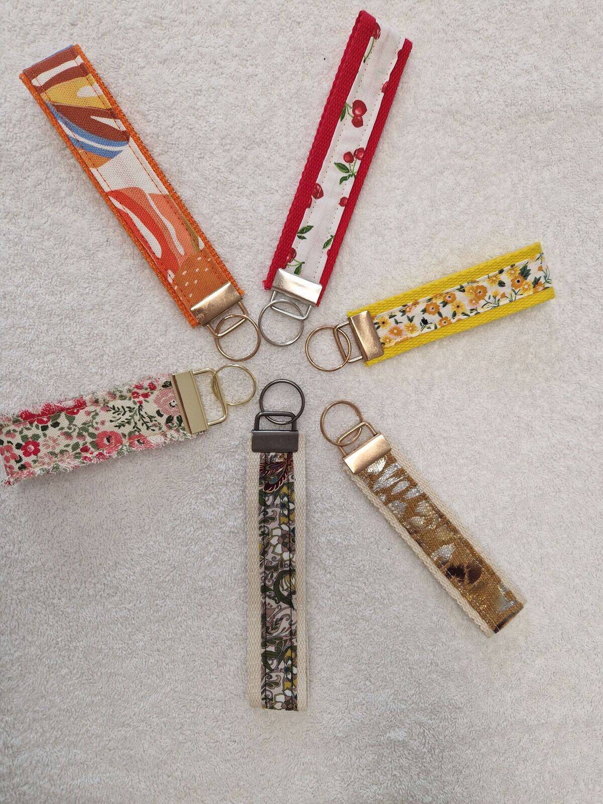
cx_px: 302
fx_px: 534
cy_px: 402
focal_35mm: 23
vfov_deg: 73.9
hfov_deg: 58.9
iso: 50
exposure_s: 1/190
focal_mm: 5.4
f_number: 1.8
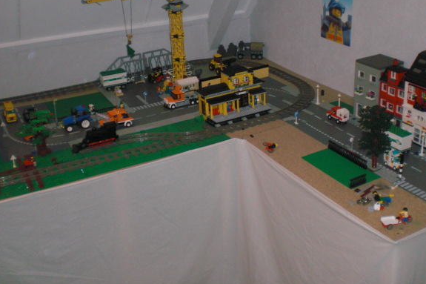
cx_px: 235
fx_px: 520
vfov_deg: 30.4
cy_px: 109
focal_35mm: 44
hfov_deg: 44.5
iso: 200
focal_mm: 6.3
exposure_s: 1/30
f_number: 3.1
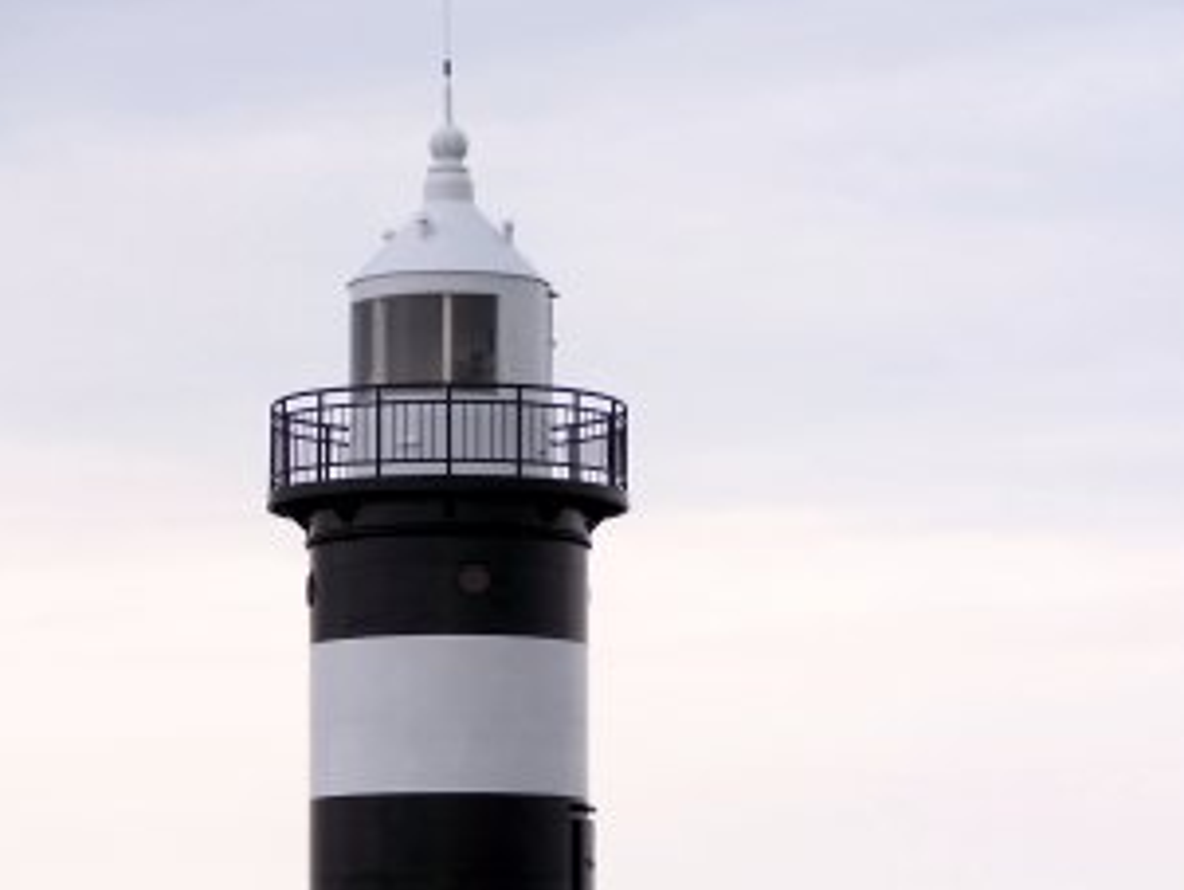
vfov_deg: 10.7
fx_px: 4758
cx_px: 459
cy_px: 572
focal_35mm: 139
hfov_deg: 14.2
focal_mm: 17.5
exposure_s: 1/400
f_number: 3.2
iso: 80
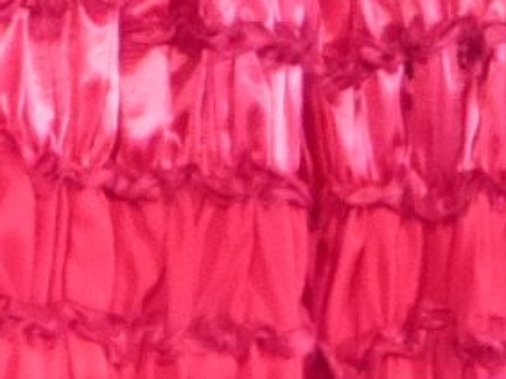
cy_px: -359
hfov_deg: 1.0
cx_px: 221
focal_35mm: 2066
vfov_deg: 0.7
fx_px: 30174
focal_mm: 51.1
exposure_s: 1/30
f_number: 4
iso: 800
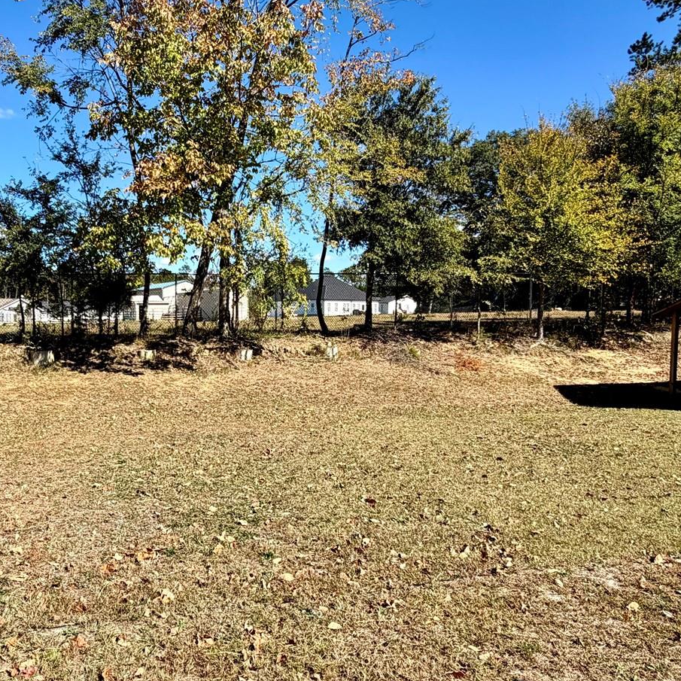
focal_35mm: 28
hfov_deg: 56.0
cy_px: 344
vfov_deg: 57.3
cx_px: 223
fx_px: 623
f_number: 2.2
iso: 32
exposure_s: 1/770
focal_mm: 2.22
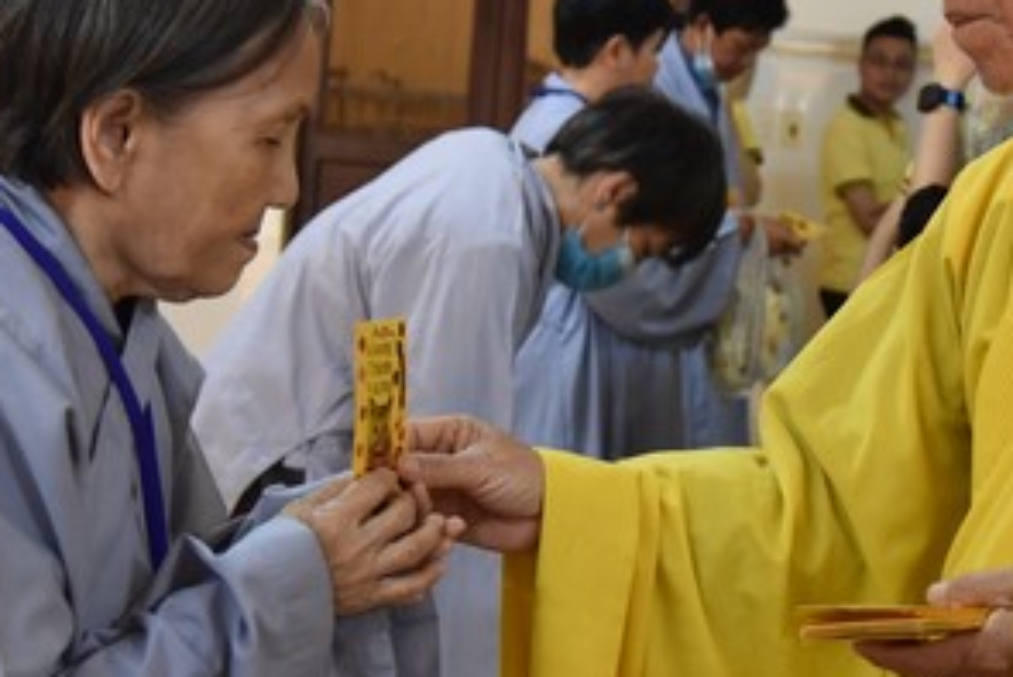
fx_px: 2111
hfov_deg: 26.7
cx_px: 742
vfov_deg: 18.2
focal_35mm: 75
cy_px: 234
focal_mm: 34
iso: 2200
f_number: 4
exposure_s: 1/60
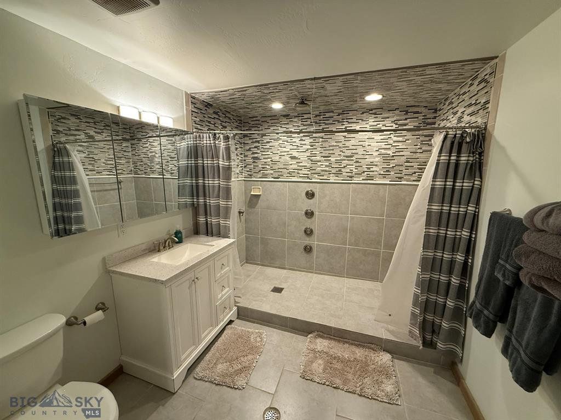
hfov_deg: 102.1
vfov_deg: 85.7
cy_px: 210
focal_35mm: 14
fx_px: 227
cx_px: 280
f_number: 2.2
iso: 250
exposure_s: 1/60
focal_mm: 2.22
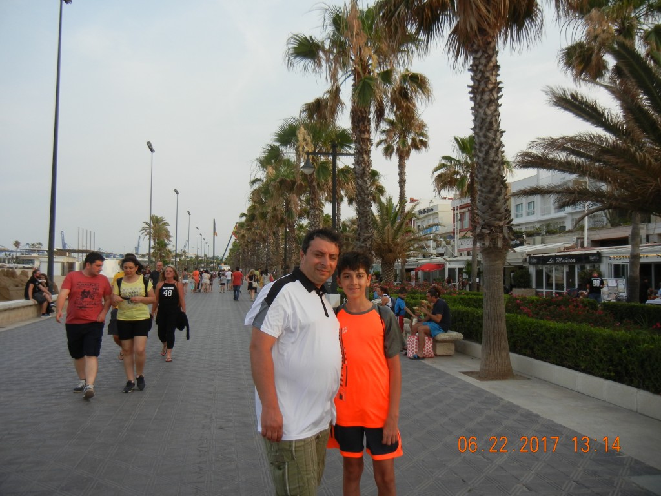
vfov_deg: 46.8
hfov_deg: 60.0
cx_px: 330
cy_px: 248
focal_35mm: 30
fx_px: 573
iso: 160
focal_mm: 5.4
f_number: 3.5
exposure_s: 1/518
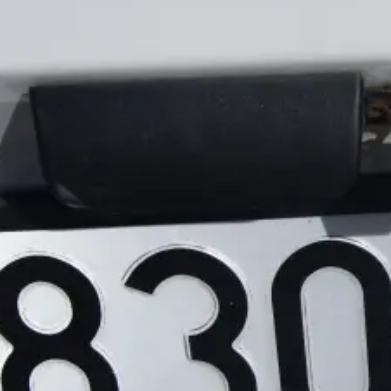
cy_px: 240
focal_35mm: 101
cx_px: 438
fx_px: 1291
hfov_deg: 16.7
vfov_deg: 17.2
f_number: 13
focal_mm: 28
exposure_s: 1/320
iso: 100
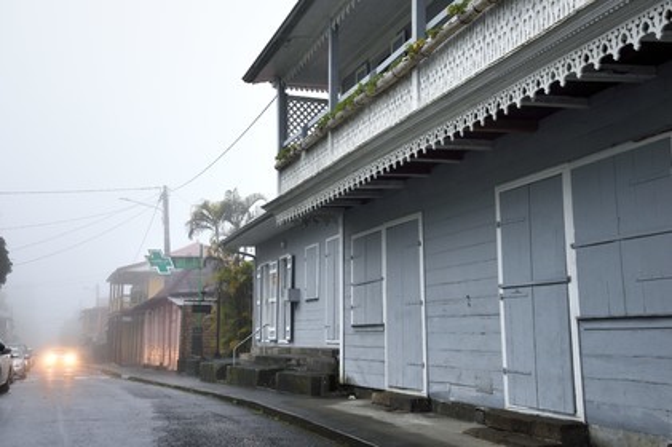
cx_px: 336
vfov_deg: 29.8
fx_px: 839
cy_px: 224
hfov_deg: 43.6
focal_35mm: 45
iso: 800
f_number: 8
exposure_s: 1/50
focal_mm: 45
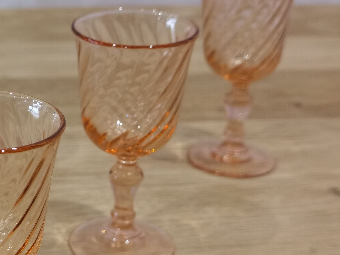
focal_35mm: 85
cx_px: 41
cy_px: 169
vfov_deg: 17.3
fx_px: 835
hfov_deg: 22.5
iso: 100
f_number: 1.9
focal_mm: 6.71
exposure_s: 1/50
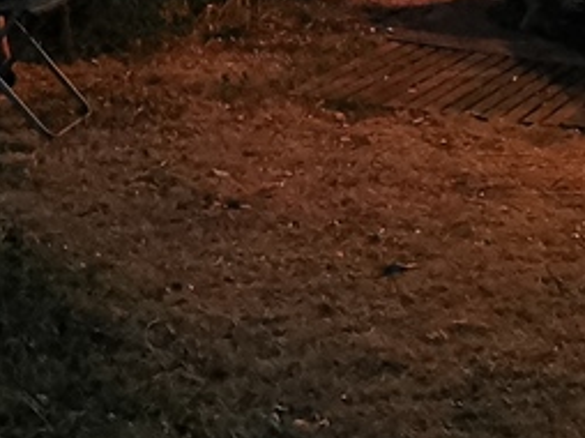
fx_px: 1840
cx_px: 493
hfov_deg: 17.9
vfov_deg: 12.3
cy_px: -376
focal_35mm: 109
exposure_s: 1/20
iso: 2000
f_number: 1.8
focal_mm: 5.58
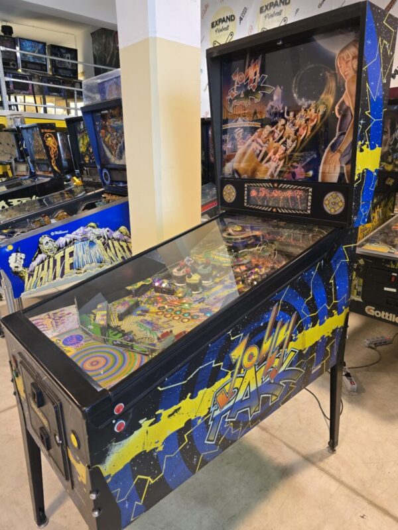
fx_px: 353
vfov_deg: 73.9
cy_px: 265
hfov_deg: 58.9
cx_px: 199
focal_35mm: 23
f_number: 1.7
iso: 400
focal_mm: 6.3
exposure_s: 1/100
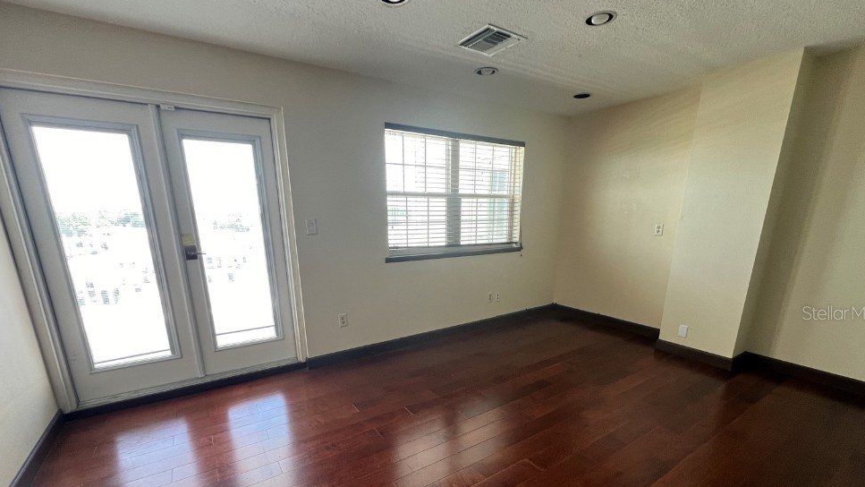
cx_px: 428
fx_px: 344
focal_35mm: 15
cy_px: 312
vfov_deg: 69.1
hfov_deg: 103.0
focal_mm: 1.57
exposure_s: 1/99
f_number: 1.8
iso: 125
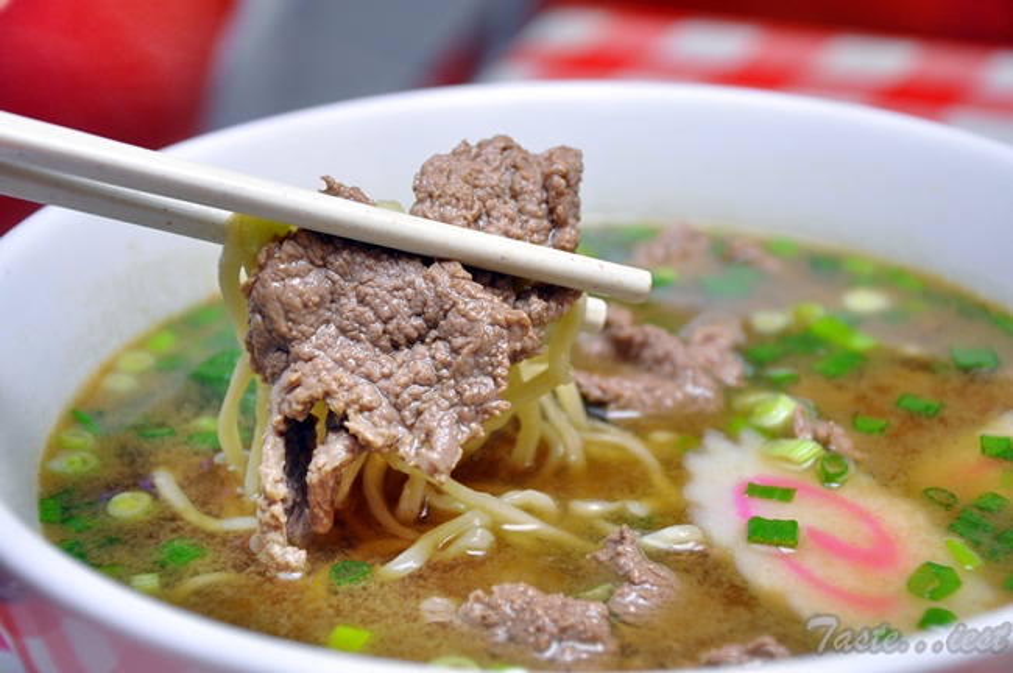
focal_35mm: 112
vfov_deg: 12.2
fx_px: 3162
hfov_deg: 18.2
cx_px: 506
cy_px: 336
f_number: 5.3
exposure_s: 1/60
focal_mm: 75
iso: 500
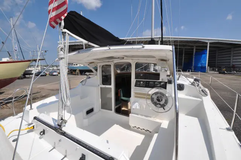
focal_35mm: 15
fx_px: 100
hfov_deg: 100.5
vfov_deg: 77.2
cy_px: 80
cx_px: 120
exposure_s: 1/400
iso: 200
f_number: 10
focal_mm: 10
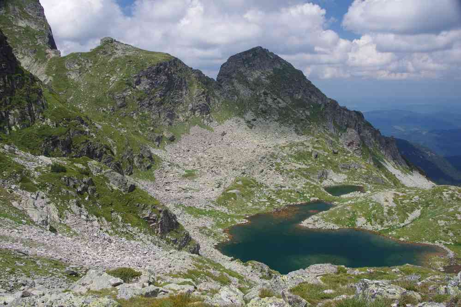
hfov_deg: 54.9
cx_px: 230
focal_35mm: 35
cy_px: 154
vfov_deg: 38.2
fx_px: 444
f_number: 11
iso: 200
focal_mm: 23.1
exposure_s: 1/100
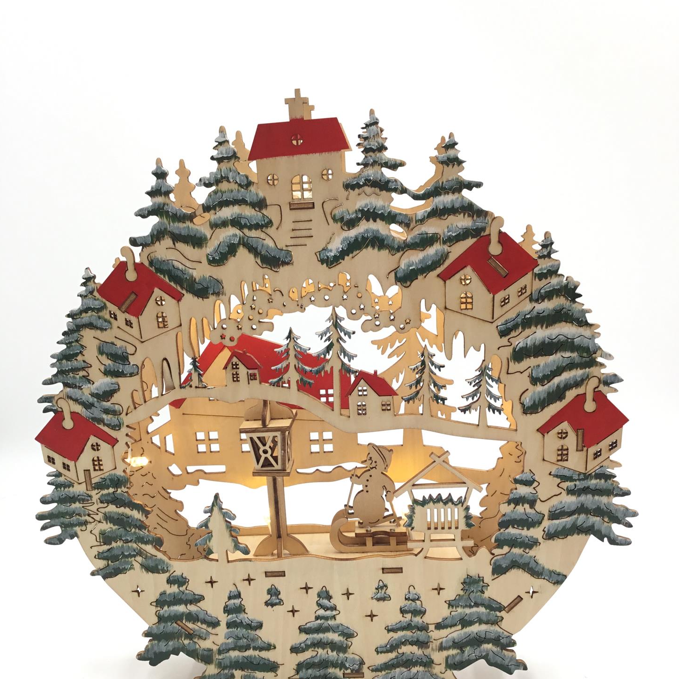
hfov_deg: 44.9
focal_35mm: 37
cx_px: 342
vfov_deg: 44.5
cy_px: 427
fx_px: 821
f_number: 2.4
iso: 32
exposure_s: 1/100
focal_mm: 3.3
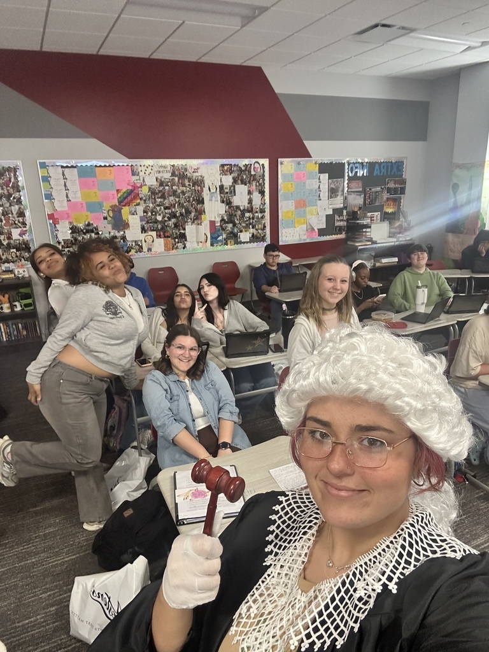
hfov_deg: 58.9
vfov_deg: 73.9
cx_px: 244
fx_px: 433
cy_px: 326
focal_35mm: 23
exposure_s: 1/60
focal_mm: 2.69
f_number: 1.9
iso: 250
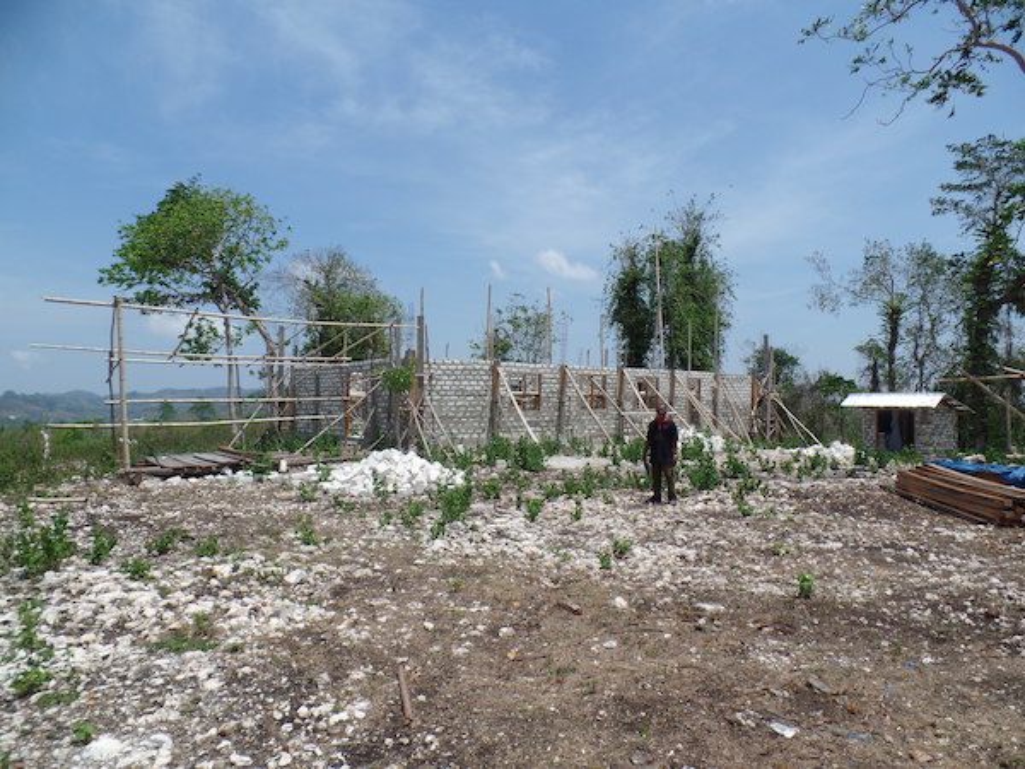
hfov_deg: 73.9
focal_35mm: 23
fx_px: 681
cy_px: 384
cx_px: 512
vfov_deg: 58.9
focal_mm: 4.1
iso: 80
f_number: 3.5
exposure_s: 1/1000
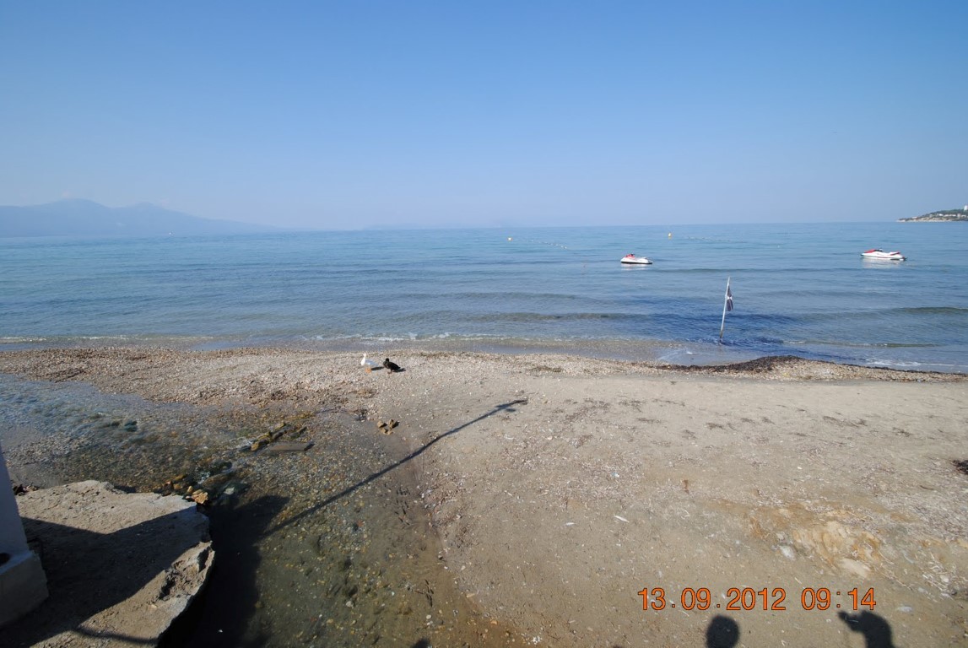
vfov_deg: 77.5
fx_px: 404
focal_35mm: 15
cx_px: 484
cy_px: 324
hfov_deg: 100.3
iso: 100
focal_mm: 10
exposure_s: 1/250
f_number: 8
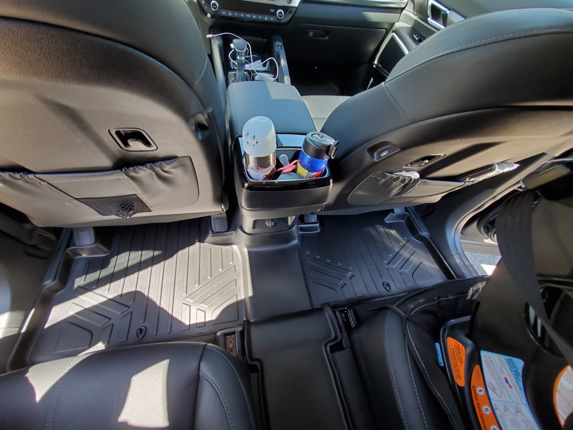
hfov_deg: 106.2
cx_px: 286
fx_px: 215
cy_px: 215
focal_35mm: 13
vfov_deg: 89.9
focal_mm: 1.8
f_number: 2.2
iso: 125
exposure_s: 1/54
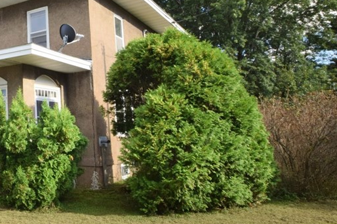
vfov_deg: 34.8
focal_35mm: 38
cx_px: -6
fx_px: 355
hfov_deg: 43.0
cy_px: 83
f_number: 13
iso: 320
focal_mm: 12
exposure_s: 1/200
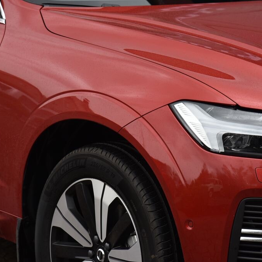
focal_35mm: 154
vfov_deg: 11.3
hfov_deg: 11.3
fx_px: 1319
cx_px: 179
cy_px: 131
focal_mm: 120
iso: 500
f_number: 7.1
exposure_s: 1/200
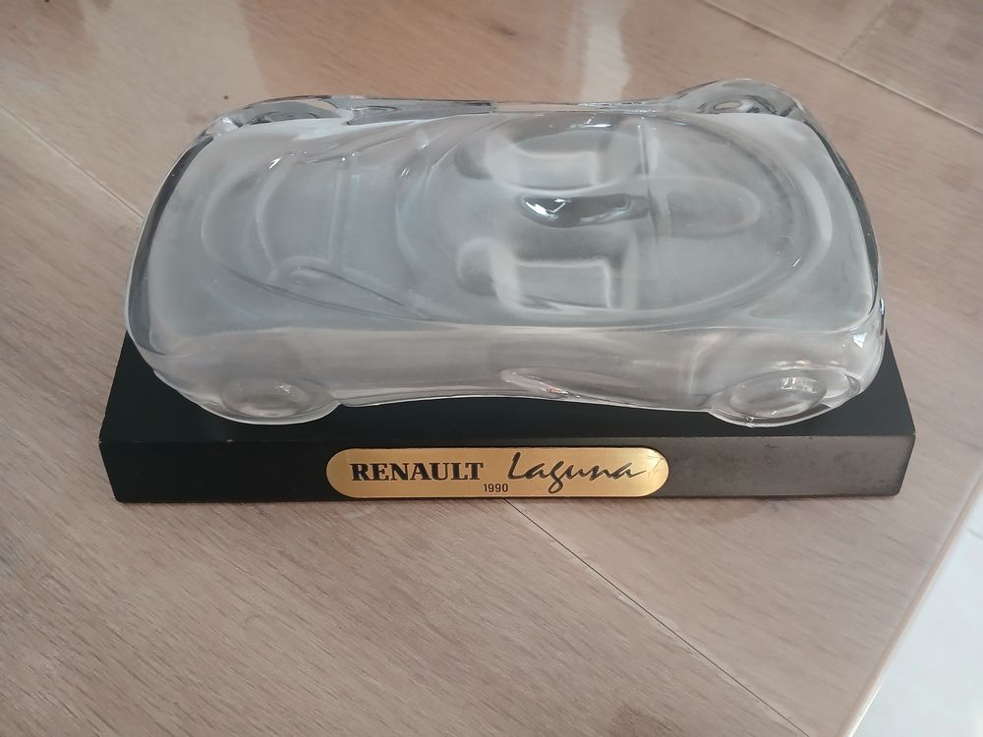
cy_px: 368
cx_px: 492
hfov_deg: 67.3
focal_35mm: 26
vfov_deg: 53.1
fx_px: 738
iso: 200
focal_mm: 3.98
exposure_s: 1/33.3
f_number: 1.8
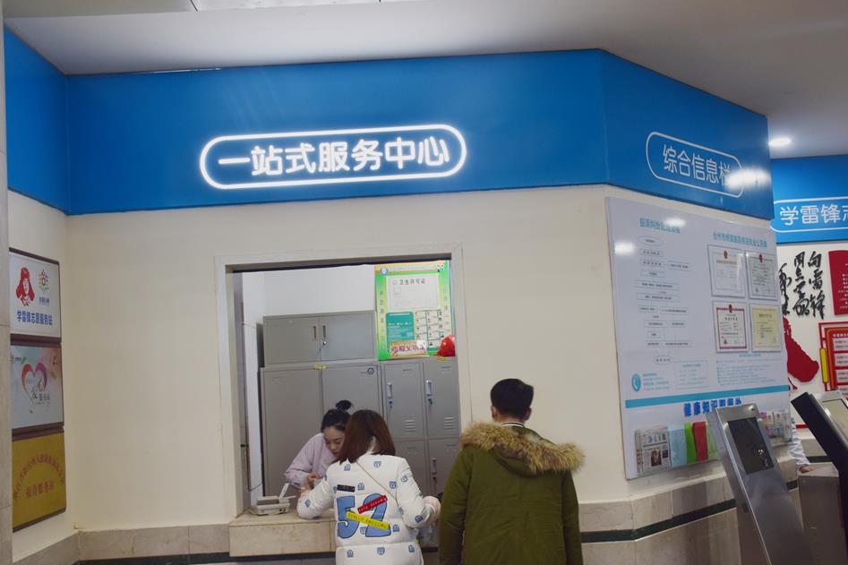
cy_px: 296
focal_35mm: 38
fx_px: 895
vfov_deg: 35.0
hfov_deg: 50.7
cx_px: 426
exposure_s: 1/30
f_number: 7.1
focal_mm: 24
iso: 400
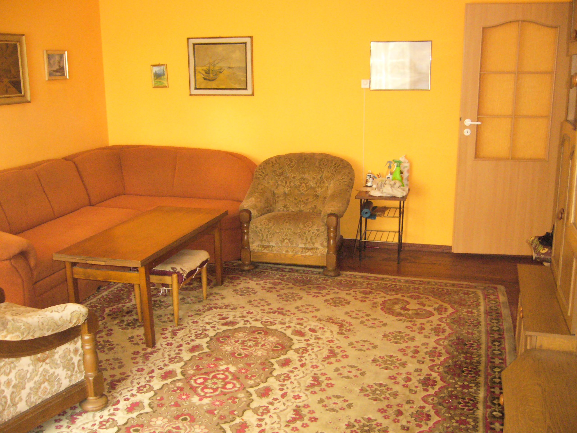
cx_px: 288
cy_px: 216
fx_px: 583
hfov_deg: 52.6
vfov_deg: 40.7
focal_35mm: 35
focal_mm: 5.8
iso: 400
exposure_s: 1/30
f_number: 2.8
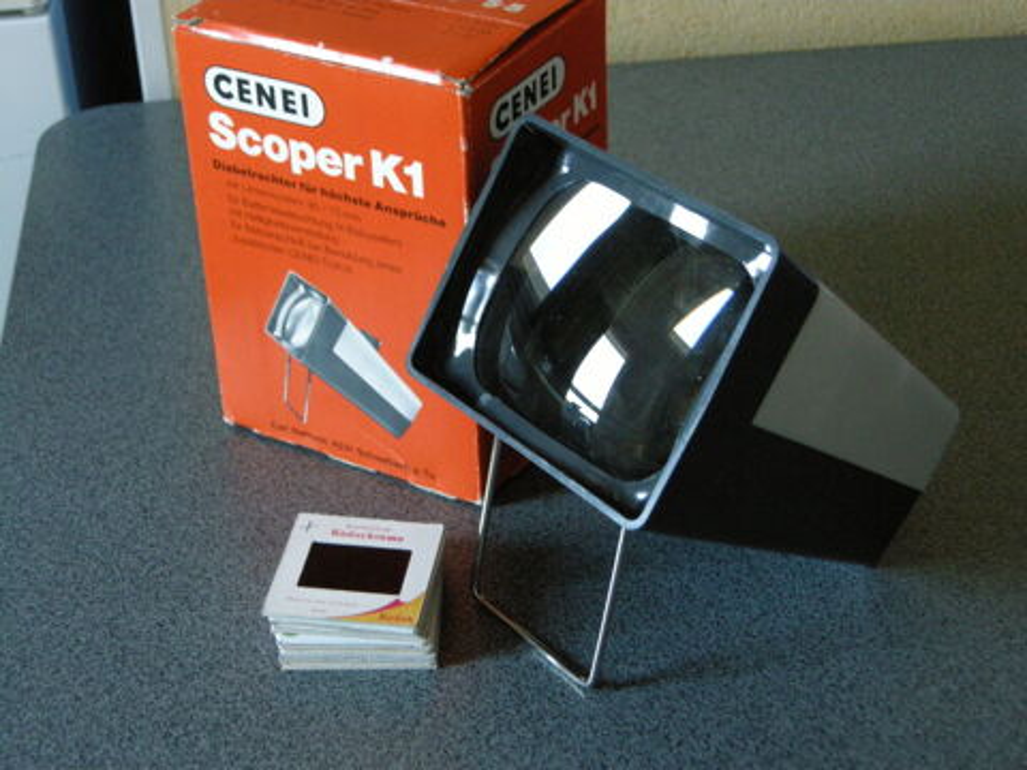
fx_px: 1780
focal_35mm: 60
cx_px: 514
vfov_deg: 24.4
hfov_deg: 32.2
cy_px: 385
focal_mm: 12.9
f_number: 3.5
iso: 400
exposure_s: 1/11.5
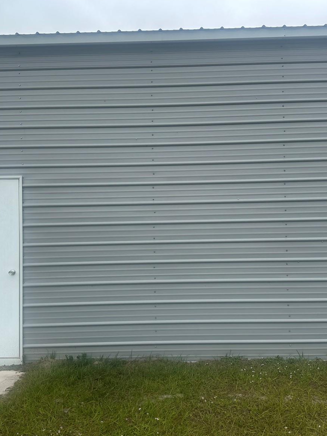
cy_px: 219
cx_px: 164
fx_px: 416
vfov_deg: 55.4
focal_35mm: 33
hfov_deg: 42.9
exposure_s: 1/1272
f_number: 1.78
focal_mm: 6.86
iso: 80
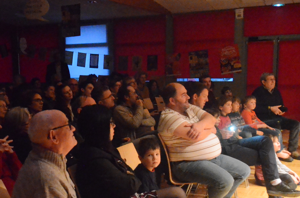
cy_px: 133
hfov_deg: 38.2
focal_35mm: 51
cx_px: 84
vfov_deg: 26.2
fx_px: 424
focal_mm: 18
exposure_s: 1/60
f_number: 4
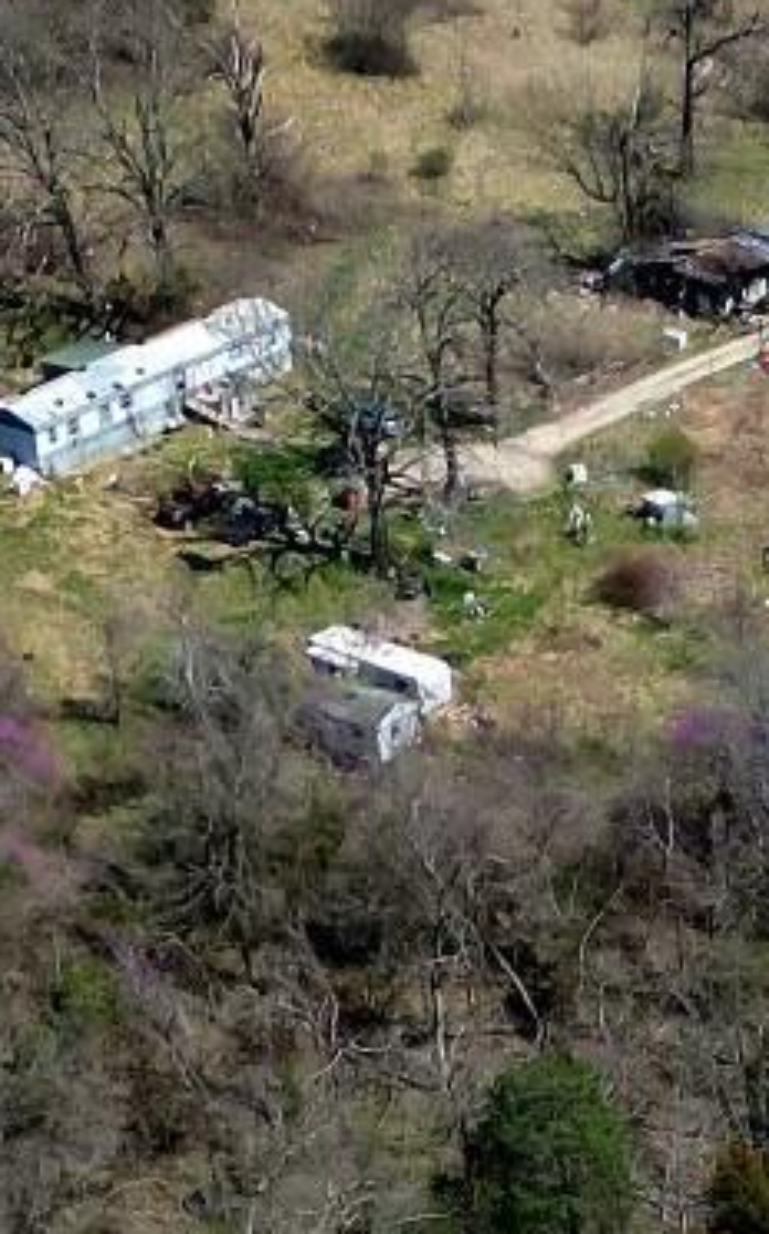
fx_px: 4635
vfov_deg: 14.1
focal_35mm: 138
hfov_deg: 9.3
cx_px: 1071
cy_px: 1871
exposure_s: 1/1000
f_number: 1.7
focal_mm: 6.72
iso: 100
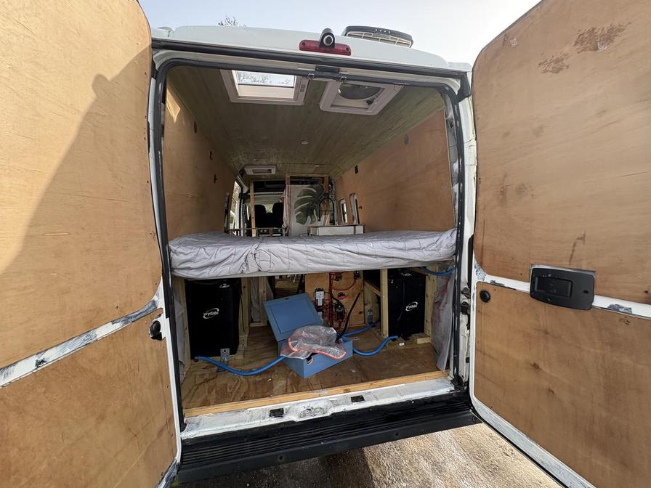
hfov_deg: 102.1
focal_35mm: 14
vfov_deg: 85.7
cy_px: 244
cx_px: 326
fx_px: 263
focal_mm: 2.22
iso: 64
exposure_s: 1/299
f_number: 2.2
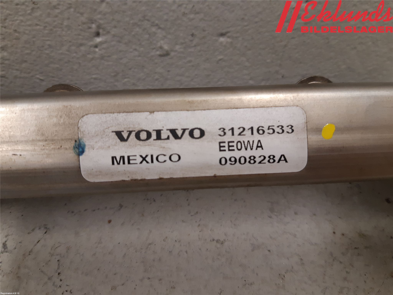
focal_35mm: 26
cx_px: 196
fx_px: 295
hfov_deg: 67.3
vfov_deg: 53.1
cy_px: 148
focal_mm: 3.93
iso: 125
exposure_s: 1/50
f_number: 1.7
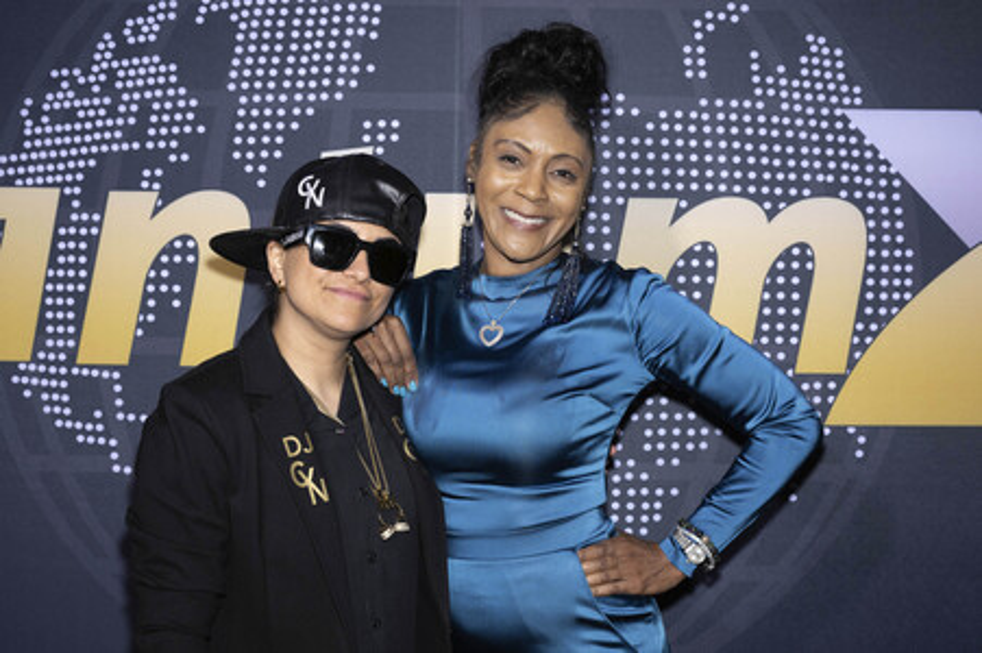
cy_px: 326
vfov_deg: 29.2
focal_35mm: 46
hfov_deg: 42.8
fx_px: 1254
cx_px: 491
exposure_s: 1/200
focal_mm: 46
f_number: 5.6
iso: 800
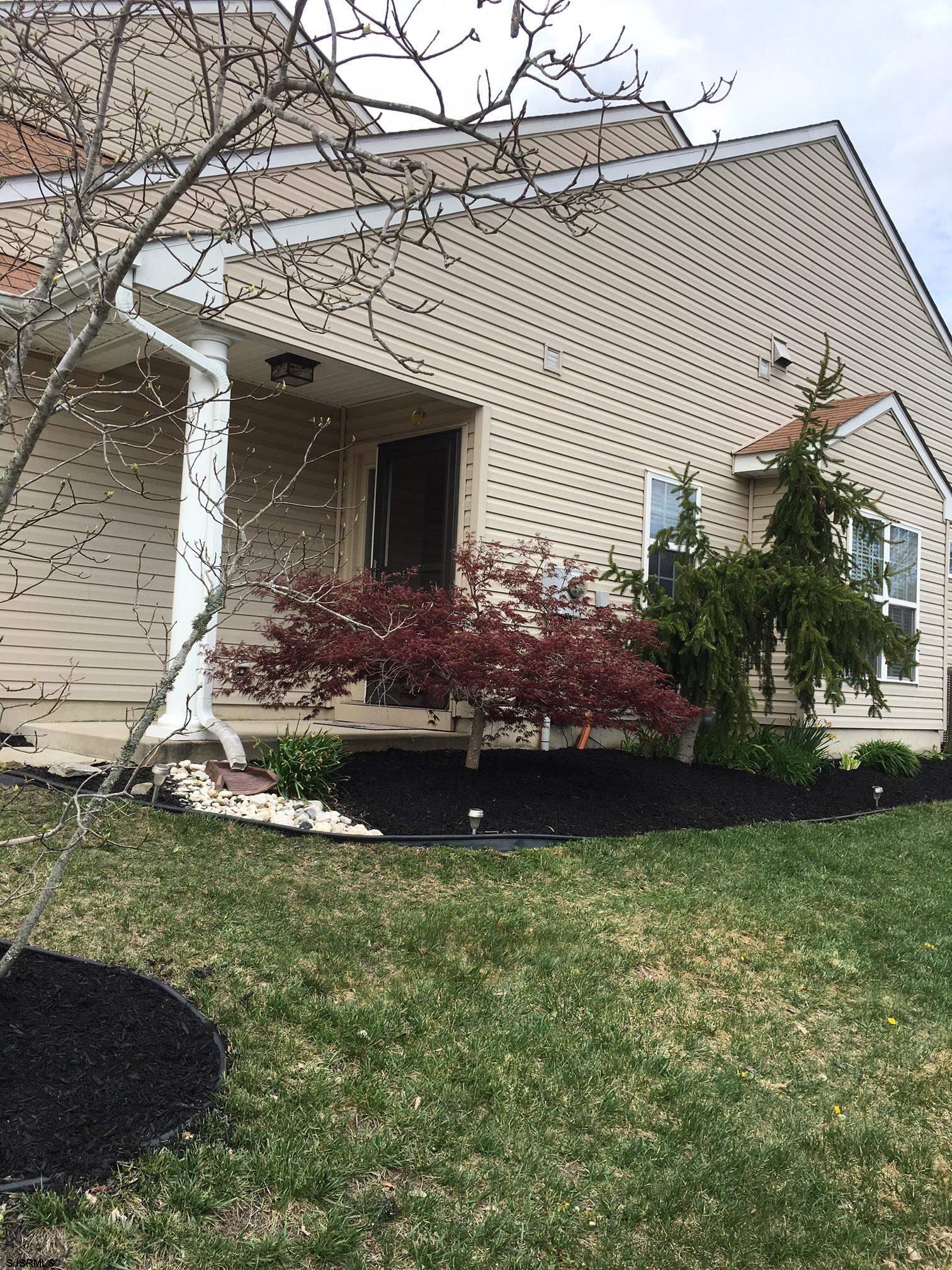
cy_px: 635
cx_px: 476
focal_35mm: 29
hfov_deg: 48.2
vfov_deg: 61.7
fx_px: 1063
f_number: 2.2
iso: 25
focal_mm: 4.15
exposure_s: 1/874
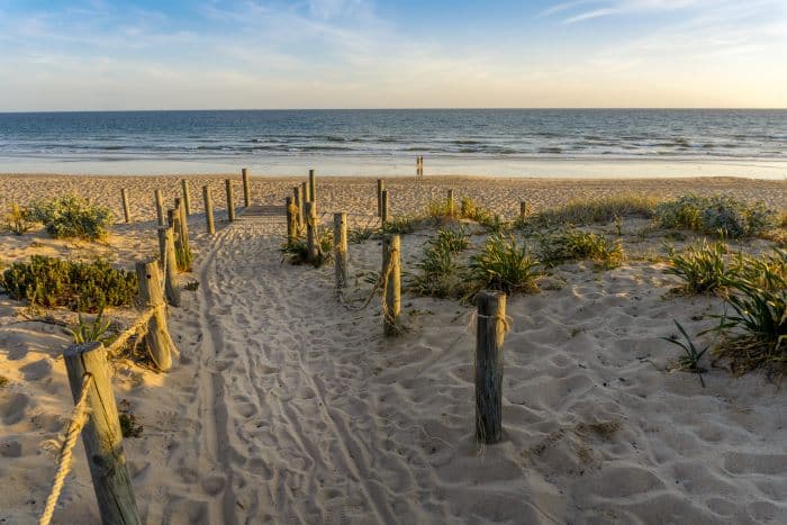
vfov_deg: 53.2
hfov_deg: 73.7
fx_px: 525
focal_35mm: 24
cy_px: 262
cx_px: 394
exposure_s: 1/60
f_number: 7.1
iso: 100
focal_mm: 16
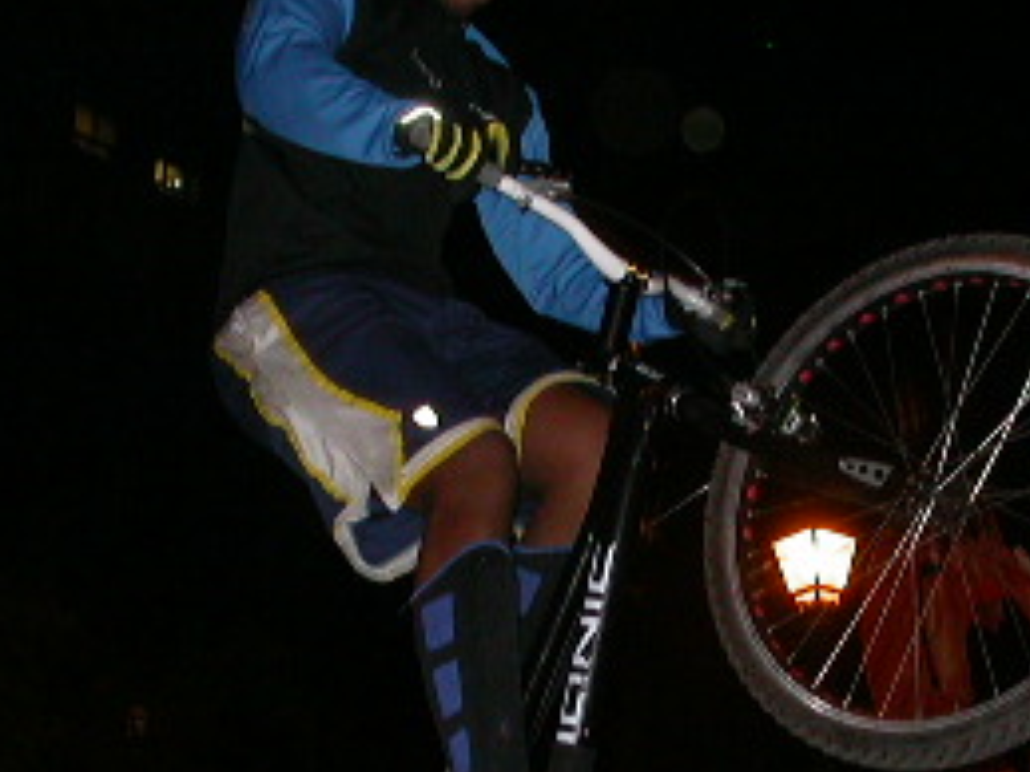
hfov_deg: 20.8
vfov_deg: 15.6
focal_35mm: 94
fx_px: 2796
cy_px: 589
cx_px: 716
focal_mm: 7.85
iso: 200
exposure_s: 1/60
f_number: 2.6
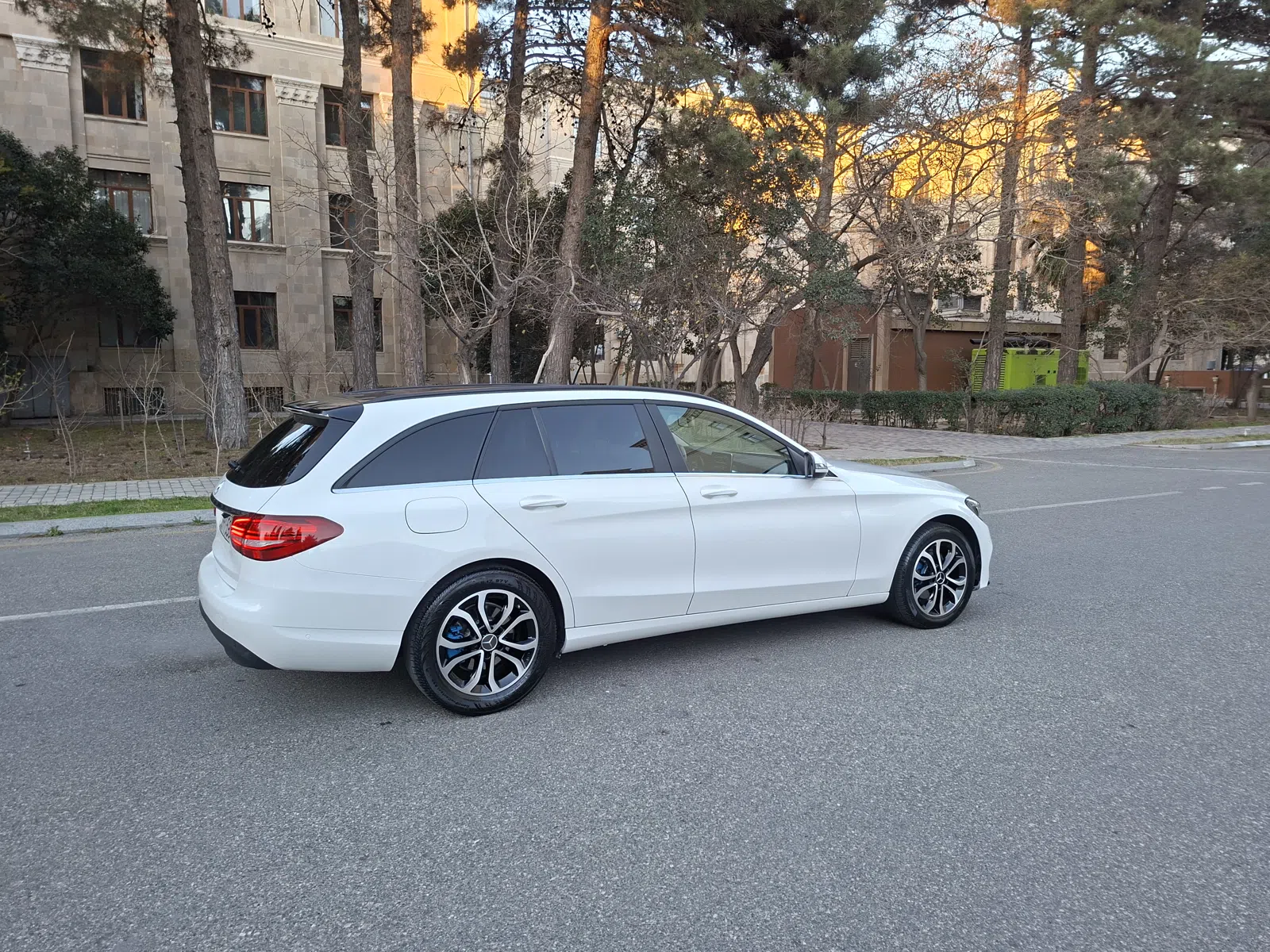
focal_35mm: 23
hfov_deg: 73.9
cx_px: 635
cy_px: 476
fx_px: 844
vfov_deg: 58.9
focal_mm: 5.54
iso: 50
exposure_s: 1/100
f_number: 1.8
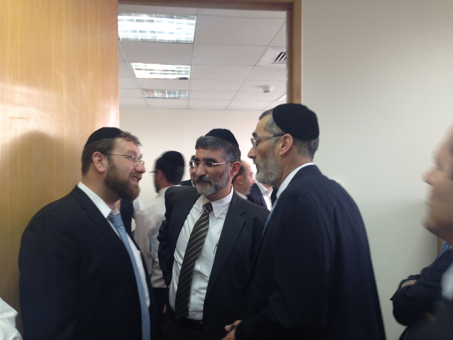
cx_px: 226
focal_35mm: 33
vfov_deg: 42.9
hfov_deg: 55.4
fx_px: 432
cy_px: 170
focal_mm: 4.12
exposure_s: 1/20
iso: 50
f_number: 2.4
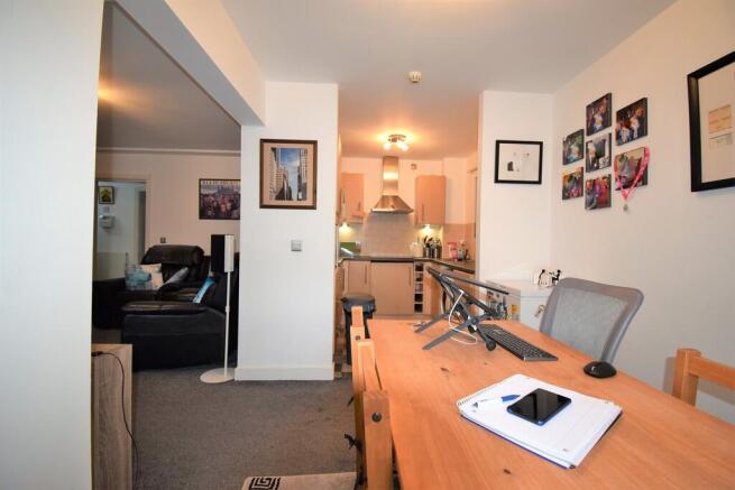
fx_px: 306
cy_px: 245
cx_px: 368
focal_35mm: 15
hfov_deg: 100.4
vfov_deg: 77.4
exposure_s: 1/125
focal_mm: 10
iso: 800
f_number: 5.6
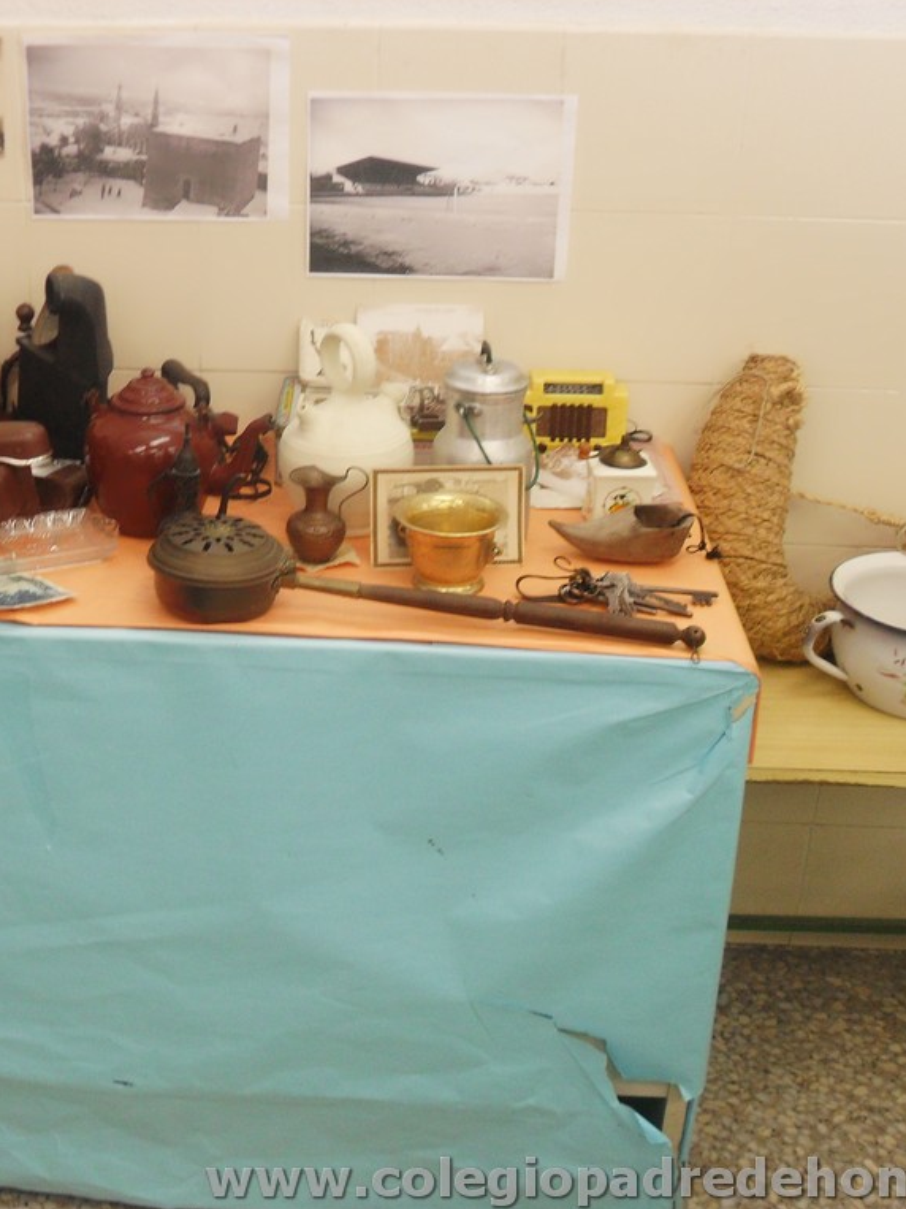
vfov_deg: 40.4
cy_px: 607
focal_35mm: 47
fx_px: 1641
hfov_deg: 30.5
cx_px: 250
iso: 120
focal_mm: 6.2
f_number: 2.8
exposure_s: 1/45
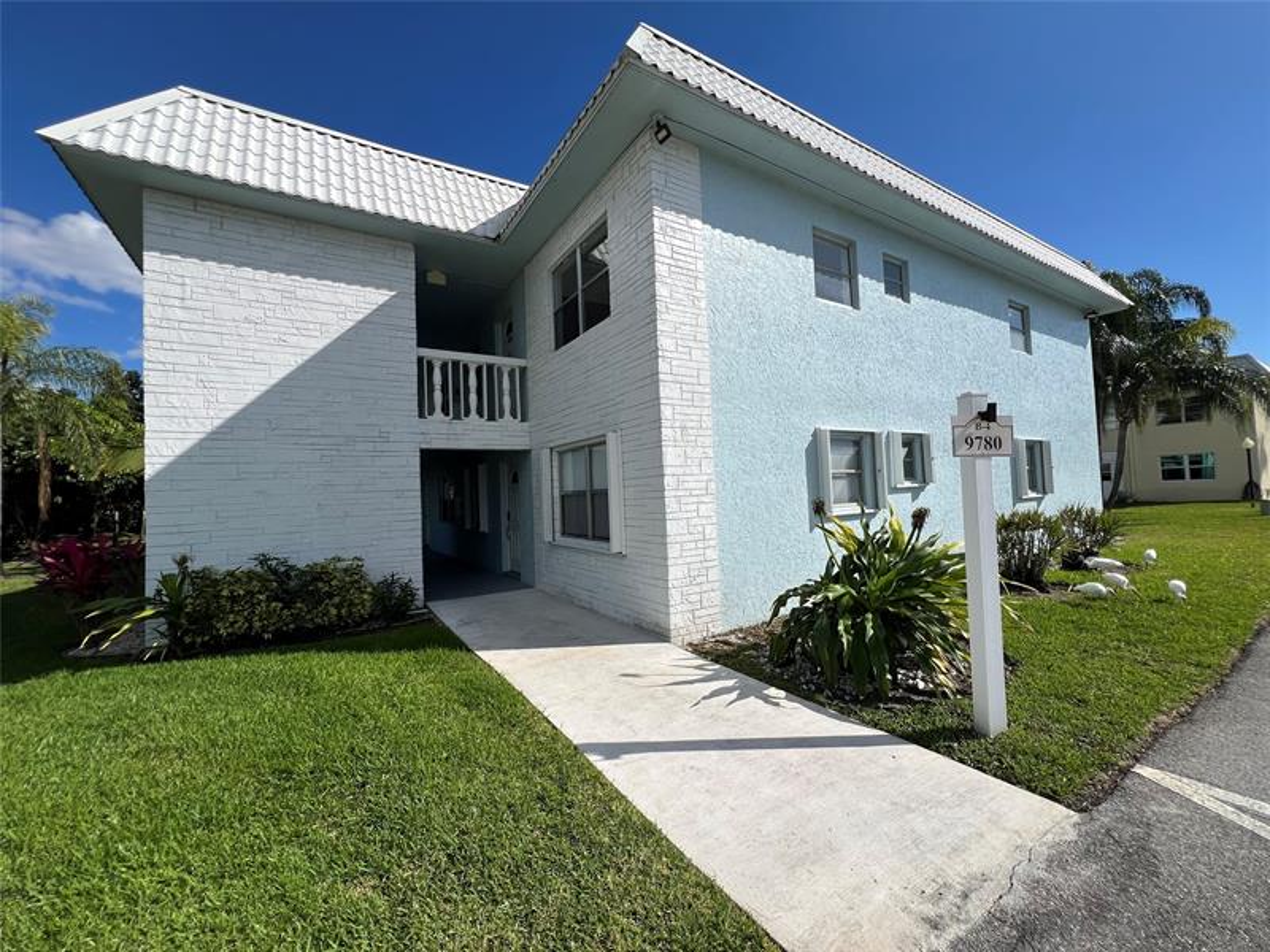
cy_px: 476
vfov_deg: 89.9
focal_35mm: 13
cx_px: 635
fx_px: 477
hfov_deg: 106.2
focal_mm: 1.57
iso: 32
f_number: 1.8
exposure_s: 1/3040
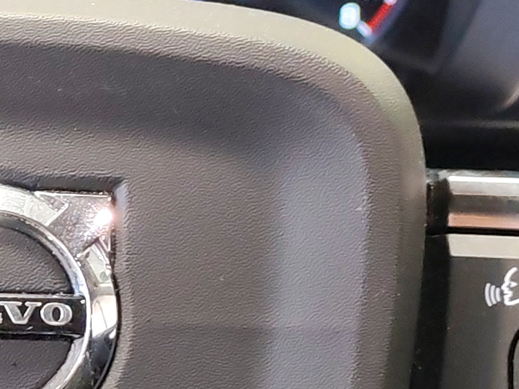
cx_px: -13
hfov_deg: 12.4
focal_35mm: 157
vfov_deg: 9.4
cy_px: 316
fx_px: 2354
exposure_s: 1/50
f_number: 1.9
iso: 1600
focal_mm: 6.12
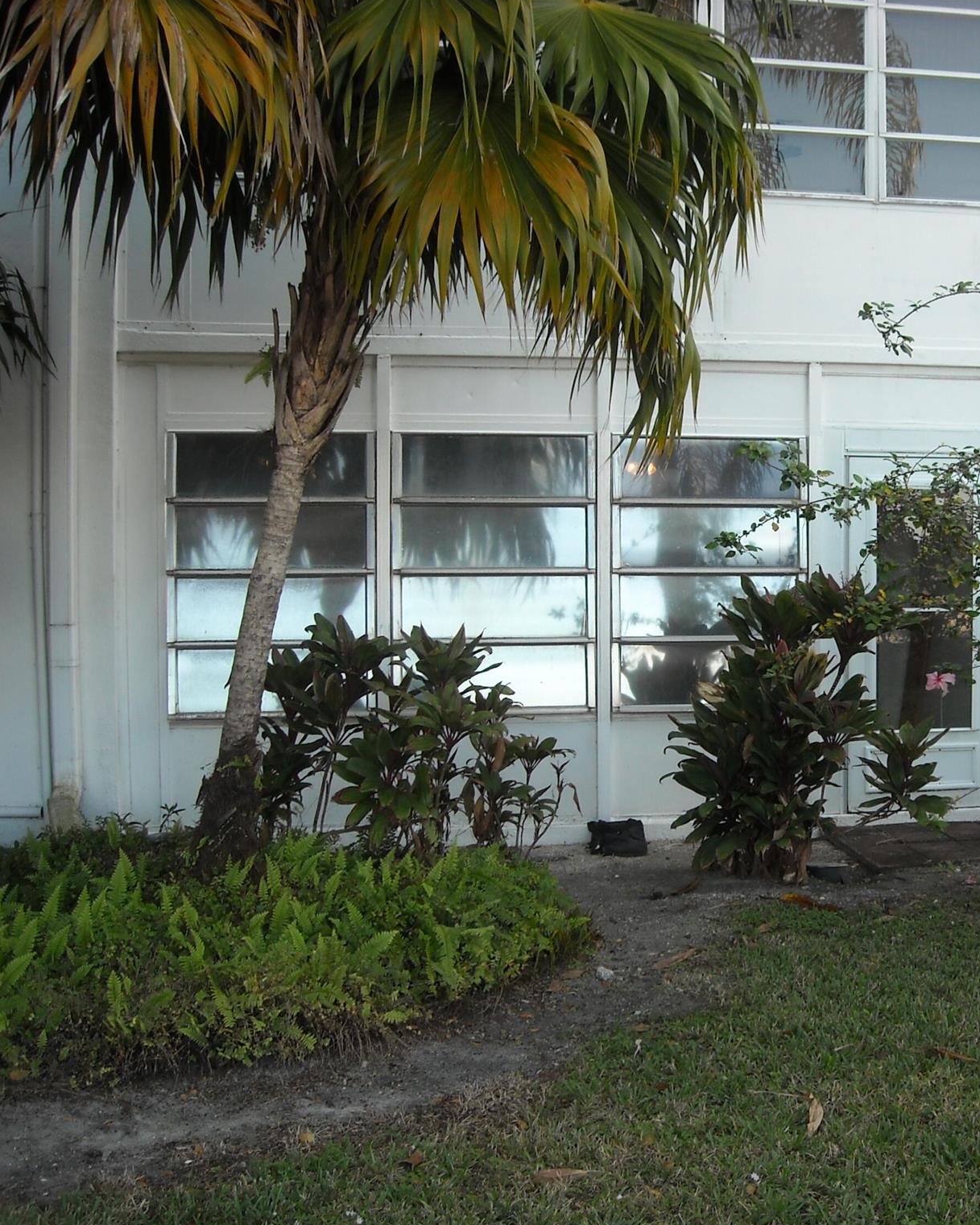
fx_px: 1668
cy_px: 617
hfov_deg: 32.0
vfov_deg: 40.3
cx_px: 772
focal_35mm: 46
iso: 64
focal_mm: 5.7
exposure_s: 1/141
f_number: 2.8
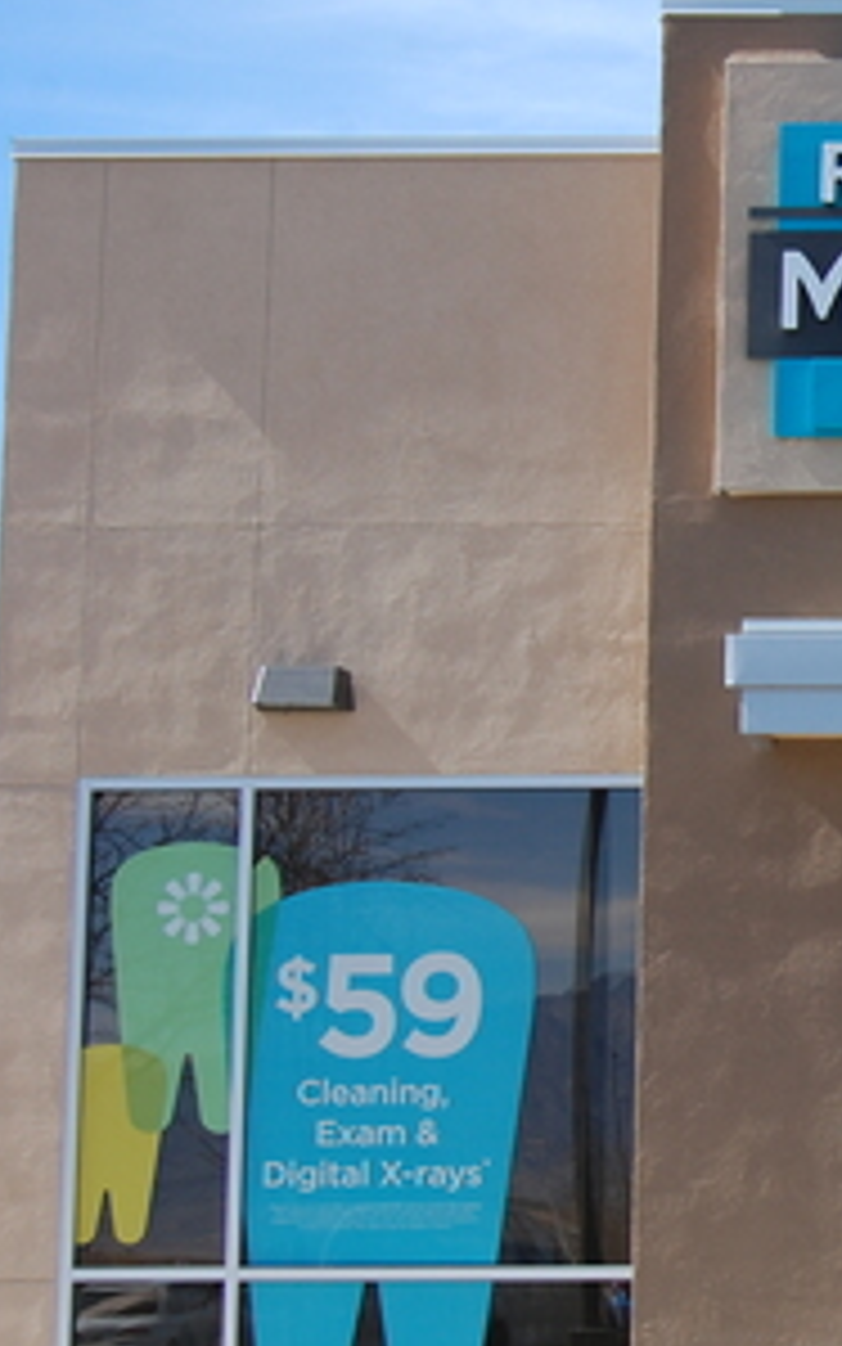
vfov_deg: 20.6
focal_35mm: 101
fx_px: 3706
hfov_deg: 12.2
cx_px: 1362
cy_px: 637
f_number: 8
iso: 200
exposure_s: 1/250
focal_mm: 32
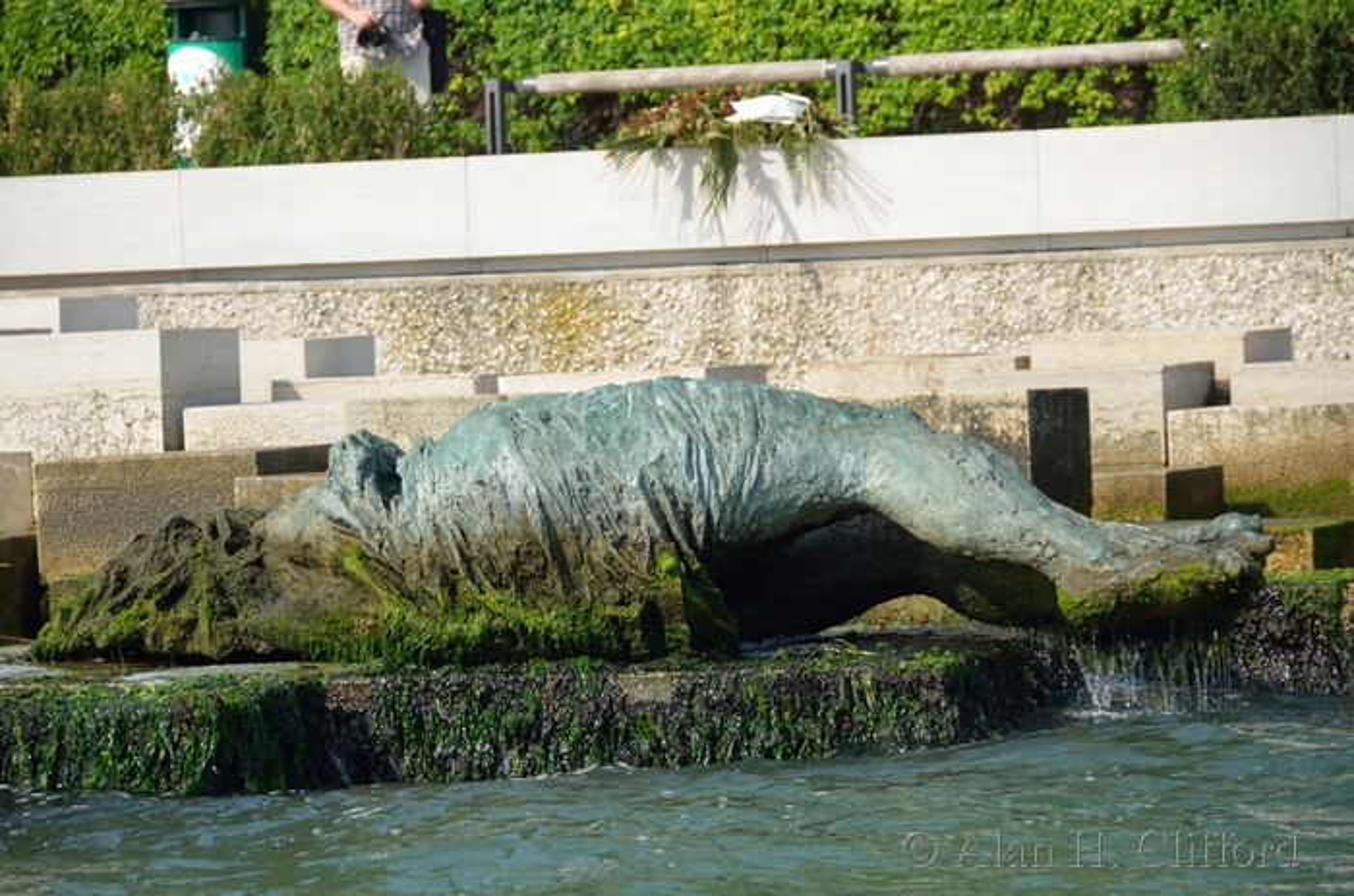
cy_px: 448
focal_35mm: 168
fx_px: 6303
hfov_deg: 12.3
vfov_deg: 8.1
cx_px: 677
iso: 100
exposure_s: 1/320
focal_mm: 112
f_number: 5.3
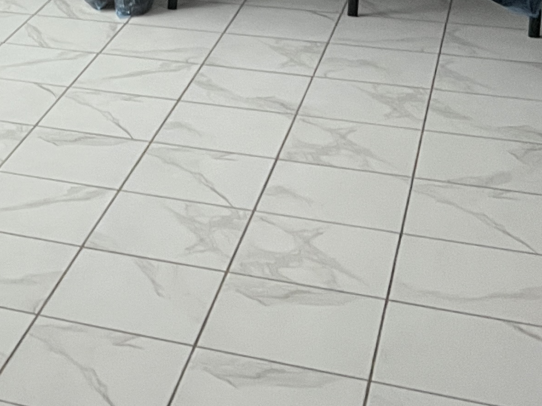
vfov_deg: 15.7
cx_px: -188
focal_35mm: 89
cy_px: -131
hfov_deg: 20.0
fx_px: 1393
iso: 320
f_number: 1.5
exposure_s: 1/60
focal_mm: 5.7
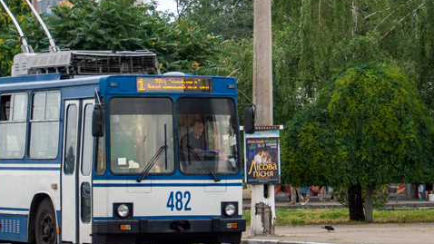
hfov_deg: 11.4
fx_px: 2175
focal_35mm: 189
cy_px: -43
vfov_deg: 6.4
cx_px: 202
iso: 400
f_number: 5
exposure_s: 1/800
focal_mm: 48
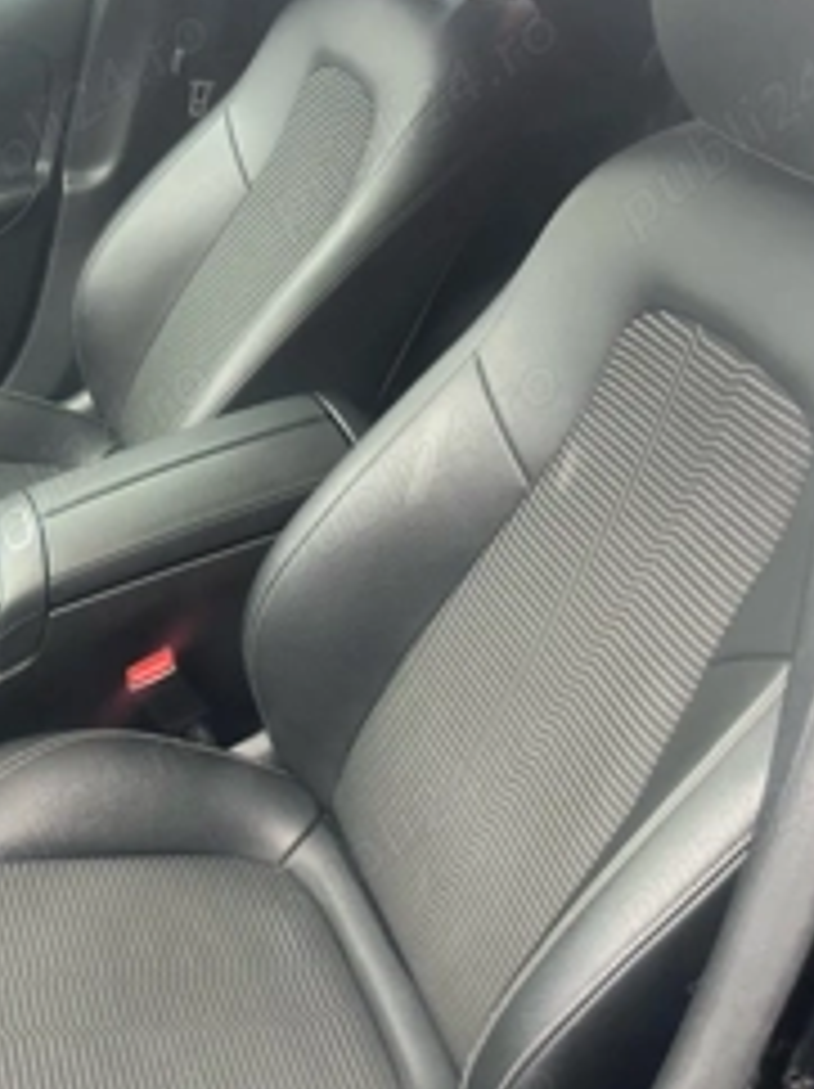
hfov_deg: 32.5
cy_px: 526
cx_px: 153
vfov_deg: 43.9
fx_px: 1351
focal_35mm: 43
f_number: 1.6
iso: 125
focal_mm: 5.1
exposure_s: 1/77
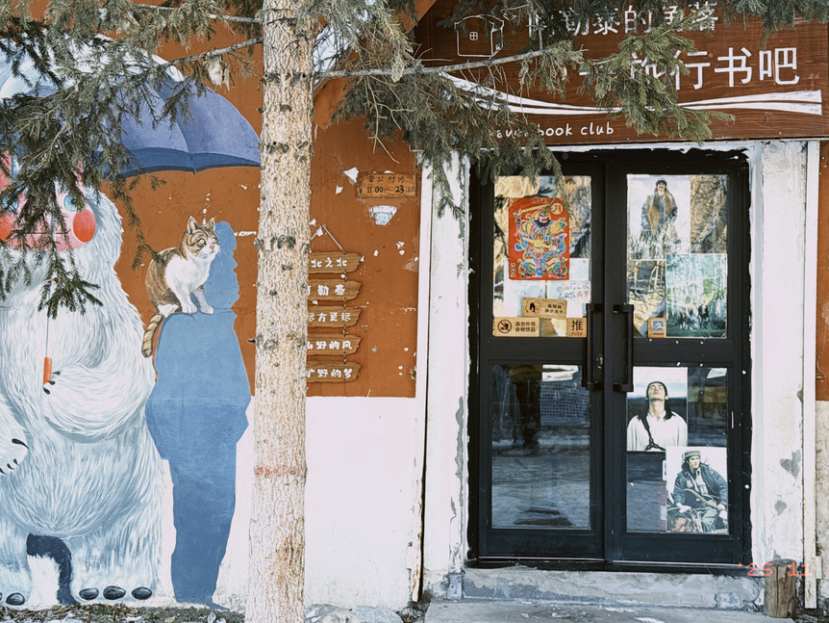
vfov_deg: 25.6
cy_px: 254
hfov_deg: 33.8
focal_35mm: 57
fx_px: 1365
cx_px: 423
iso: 80
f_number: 1.78
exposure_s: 1/324
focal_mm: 6.76
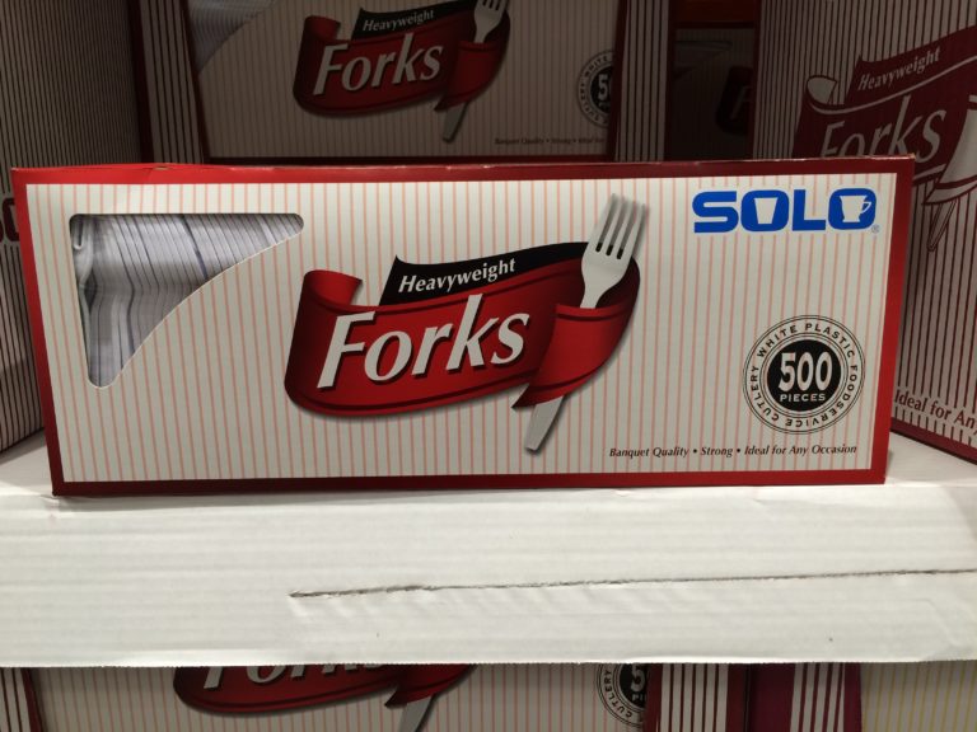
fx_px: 818
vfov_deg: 48.2
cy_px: 366
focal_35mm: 29
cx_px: 488
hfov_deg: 61.7
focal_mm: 4.15
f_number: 2.2
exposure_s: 1/30
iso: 64
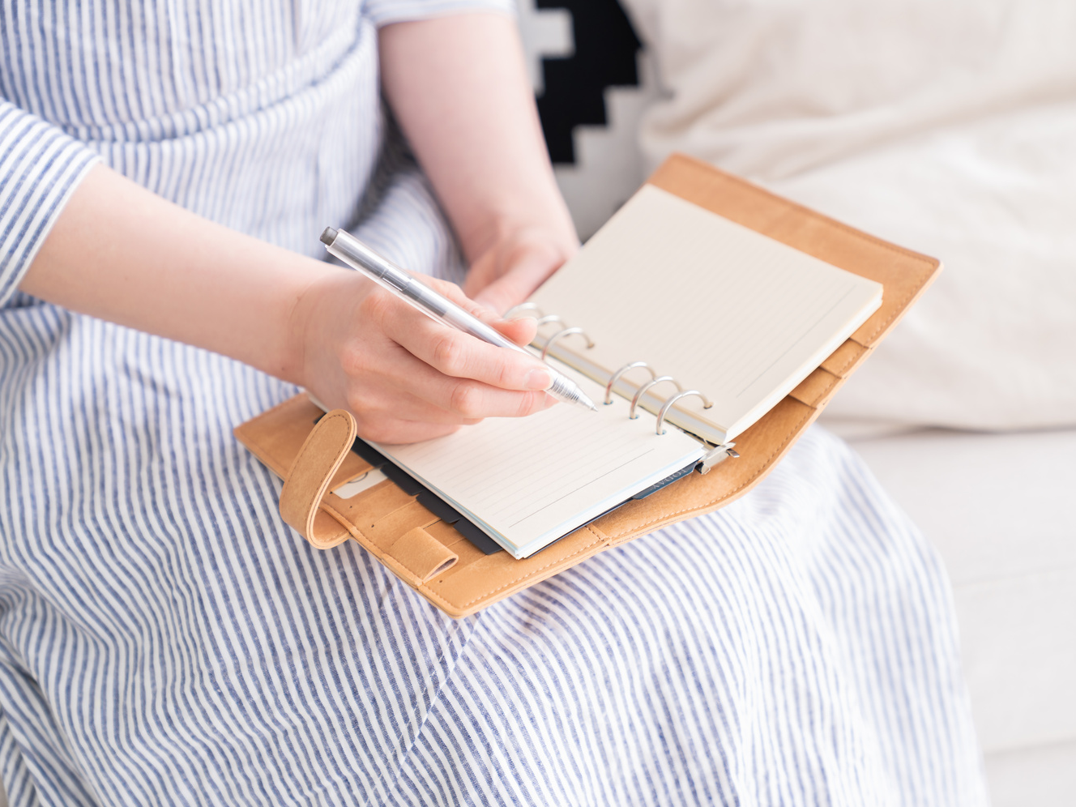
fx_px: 2362
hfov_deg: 25.6
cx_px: 604
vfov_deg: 19.4
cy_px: 404
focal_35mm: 76
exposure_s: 1/125
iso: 200
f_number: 3.2
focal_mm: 70
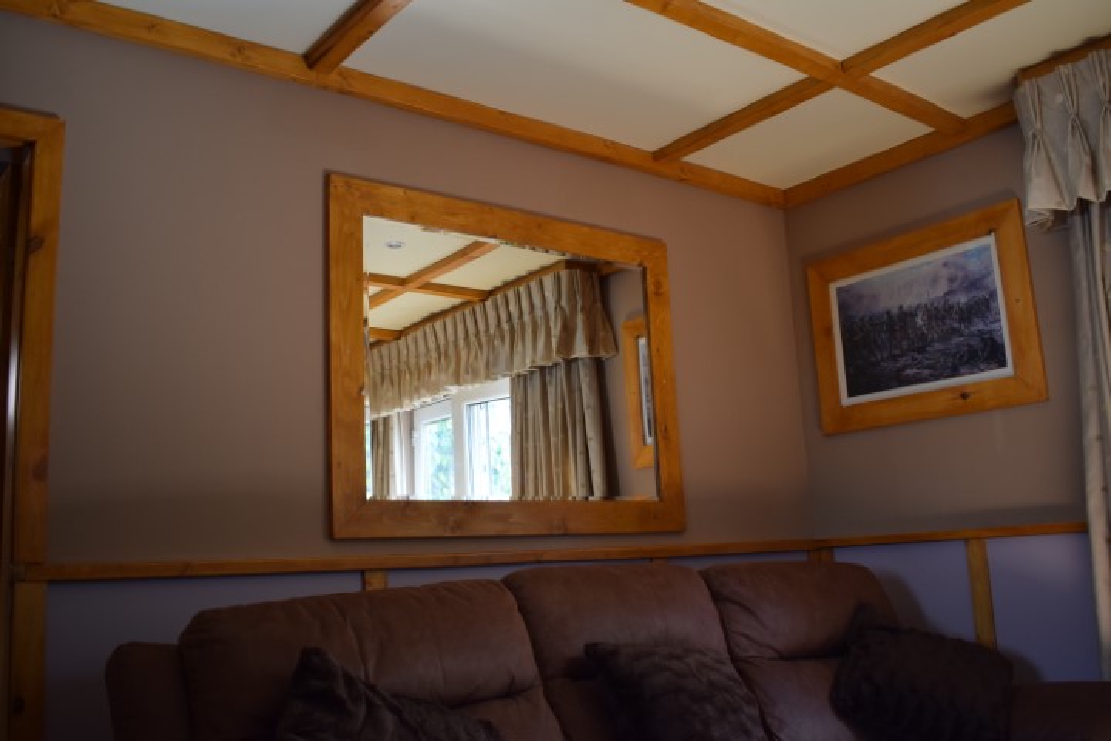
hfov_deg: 57.2
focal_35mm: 33
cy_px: 370
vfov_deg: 40.0
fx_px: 1018
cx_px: 556
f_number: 4
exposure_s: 1/60
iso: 560
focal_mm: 22
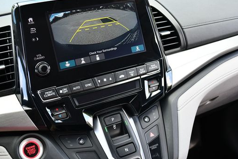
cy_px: 81
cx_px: 101
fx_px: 298
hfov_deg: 43.5
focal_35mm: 45
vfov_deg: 29.9
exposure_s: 1/250
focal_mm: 18
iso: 400
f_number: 3.5
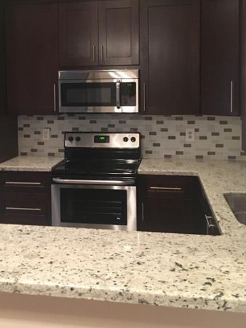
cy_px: 108
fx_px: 436
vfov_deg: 40.7
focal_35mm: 46
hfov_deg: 31.2
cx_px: 74
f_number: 2.2
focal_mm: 4.15
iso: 200
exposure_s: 1/15
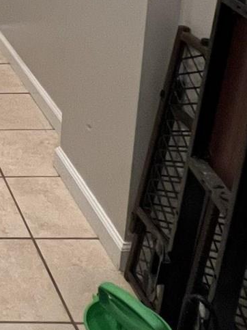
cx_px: -209
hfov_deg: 18.2
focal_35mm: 62
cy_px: -72
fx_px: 590
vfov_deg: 27.3
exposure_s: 1/60
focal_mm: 1.57
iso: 320
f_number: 1.8
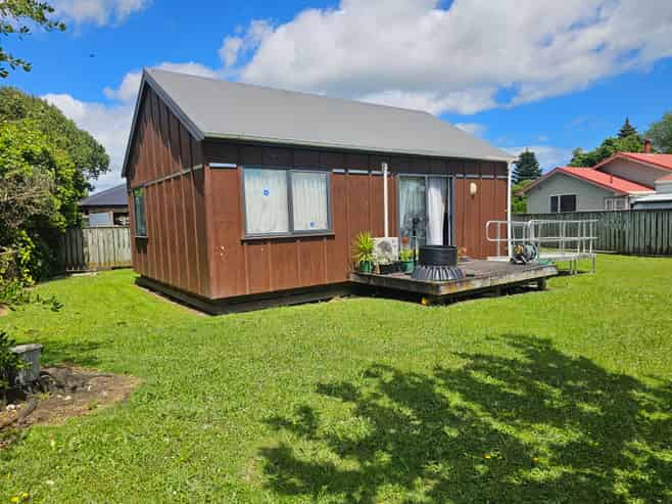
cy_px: 252
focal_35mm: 23
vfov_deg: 58.8
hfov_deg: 73.9
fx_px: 446
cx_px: 336
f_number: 1.7
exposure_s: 1/1055
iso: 10
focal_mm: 6.3
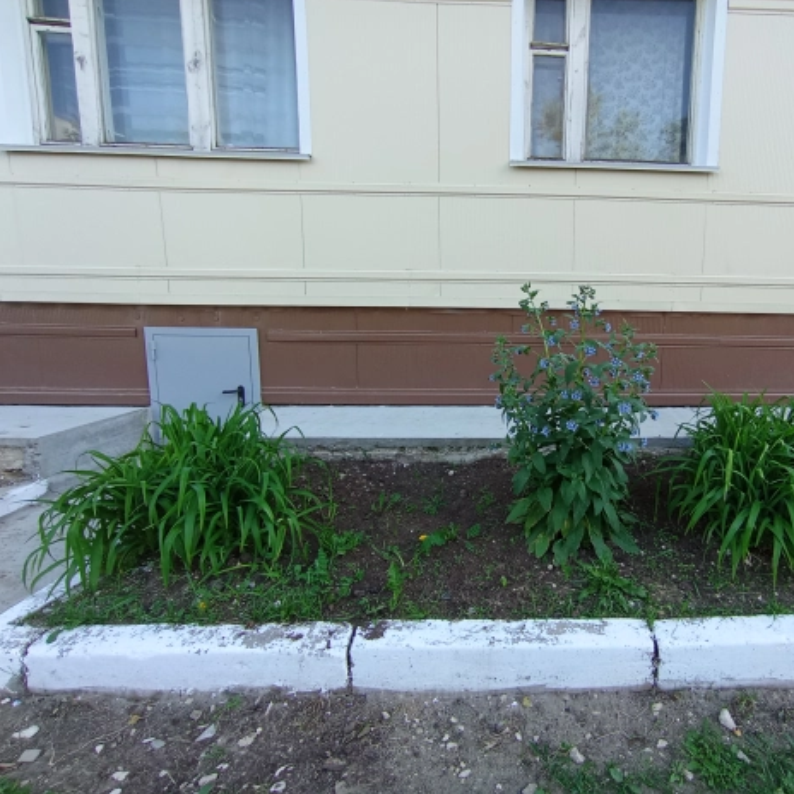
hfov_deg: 75.7
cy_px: 395
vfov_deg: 77.7
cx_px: 517
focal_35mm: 19
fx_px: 493
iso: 51
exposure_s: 1/218
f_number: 2.2
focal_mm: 1.65
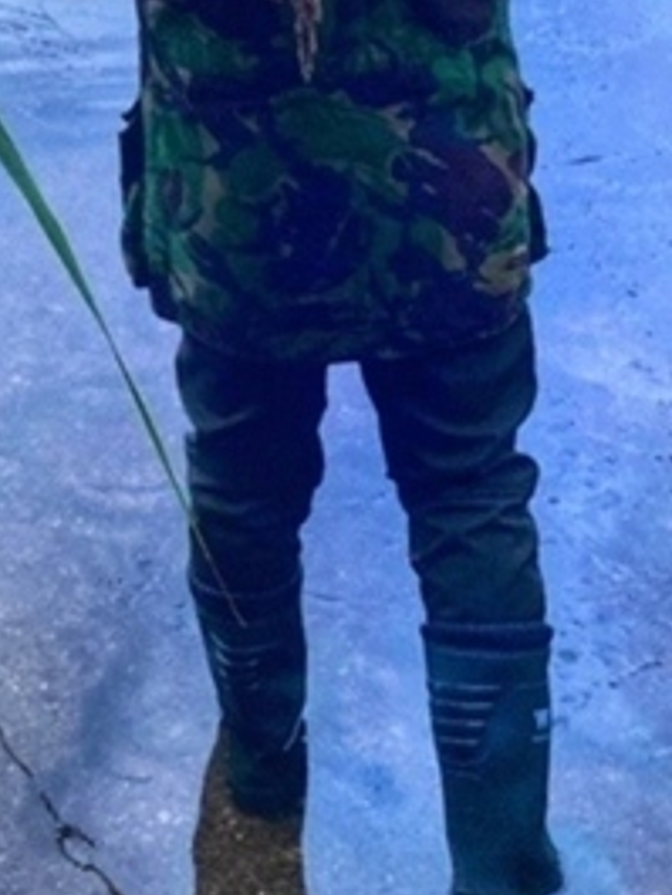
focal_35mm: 81
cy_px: -115
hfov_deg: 17.7
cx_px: -30
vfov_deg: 22.6
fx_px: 2095
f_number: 1.8
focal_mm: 3.99
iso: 320
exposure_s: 1/43
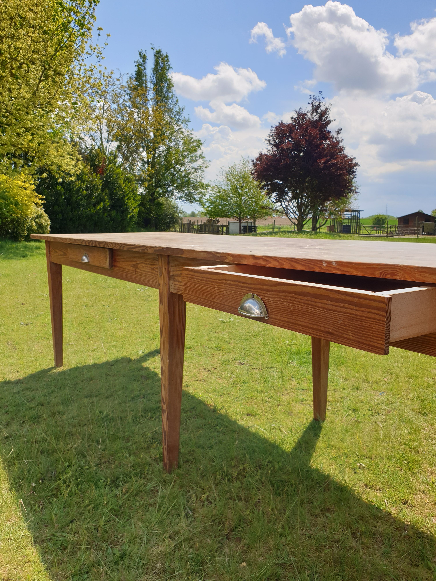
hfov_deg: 53.1
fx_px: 437
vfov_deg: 67.3
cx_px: 218
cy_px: 290
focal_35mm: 26
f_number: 2.4
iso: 50
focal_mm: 4.3
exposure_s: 1/1176
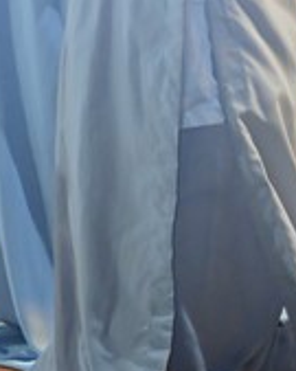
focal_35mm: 296
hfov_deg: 5.2
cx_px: -45
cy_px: -310
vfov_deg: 6.4
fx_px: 3244
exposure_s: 1/60
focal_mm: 82
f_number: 4
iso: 4000
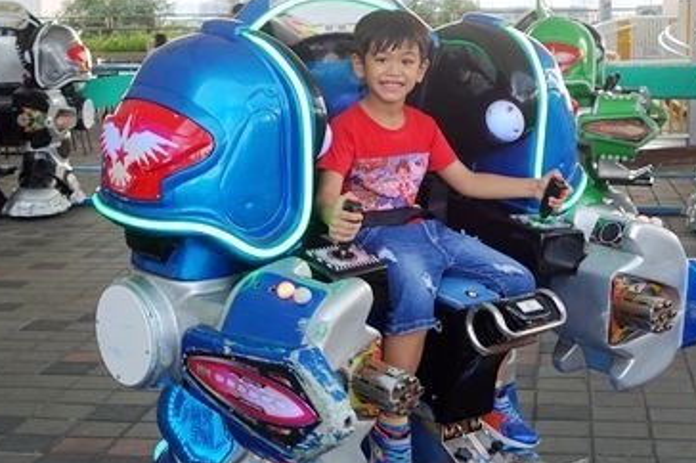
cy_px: 179
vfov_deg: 18.1
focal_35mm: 75
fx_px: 1449
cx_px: 350
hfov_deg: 27.0
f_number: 2.8
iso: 125
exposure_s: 1/60
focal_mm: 15.52
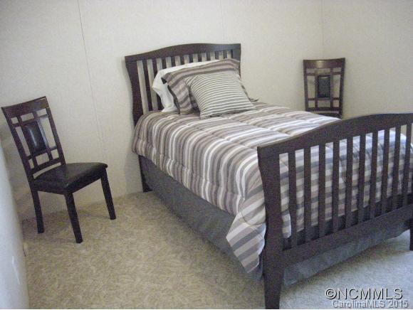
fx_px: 418
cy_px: 155
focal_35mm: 35
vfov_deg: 40.8
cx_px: 206
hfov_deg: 52.6
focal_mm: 5.7
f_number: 2.8
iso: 1600
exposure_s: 1/92.7
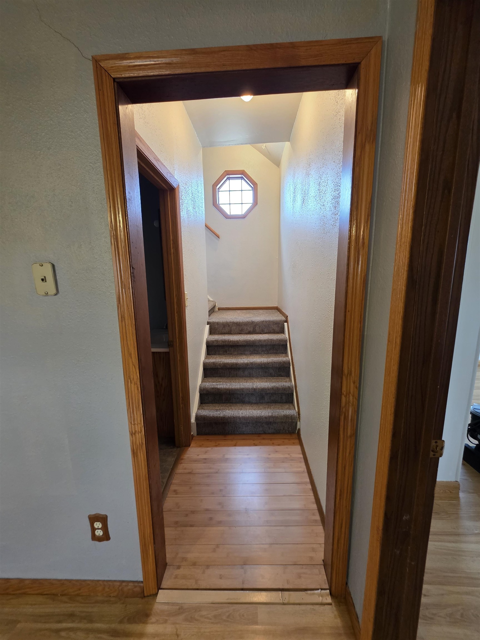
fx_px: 240
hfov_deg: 89.9
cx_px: 240
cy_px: 320
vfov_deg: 106.2
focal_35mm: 13
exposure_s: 1/60
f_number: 1.9
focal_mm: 2.2
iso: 160
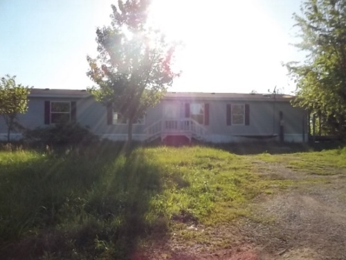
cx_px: 173
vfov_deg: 44.2
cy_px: 130
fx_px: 320
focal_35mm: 32
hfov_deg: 56.8
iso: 80
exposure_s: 1/320
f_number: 5.5
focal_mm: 5.7
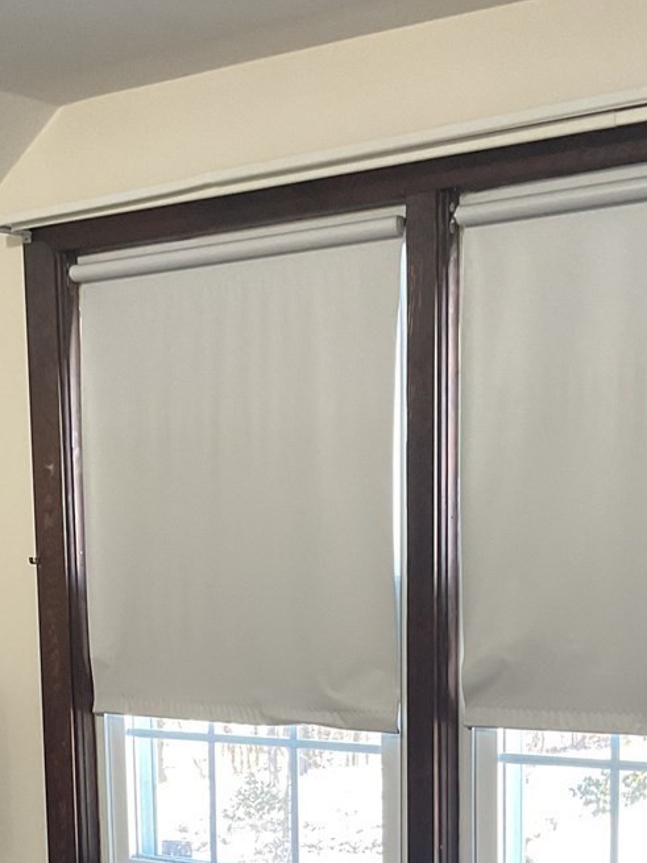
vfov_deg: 27.2
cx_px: 244
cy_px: 831
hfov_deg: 21.6
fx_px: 1695
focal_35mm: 68
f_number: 1.8
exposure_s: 1/60
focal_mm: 3
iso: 80
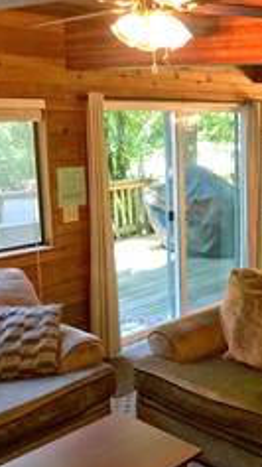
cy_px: 219
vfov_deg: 42.9
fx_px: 594
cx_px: 315
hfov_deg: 22.8
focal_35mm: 48
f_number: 2.2
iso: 64
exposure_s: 1/15
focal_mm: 4.15
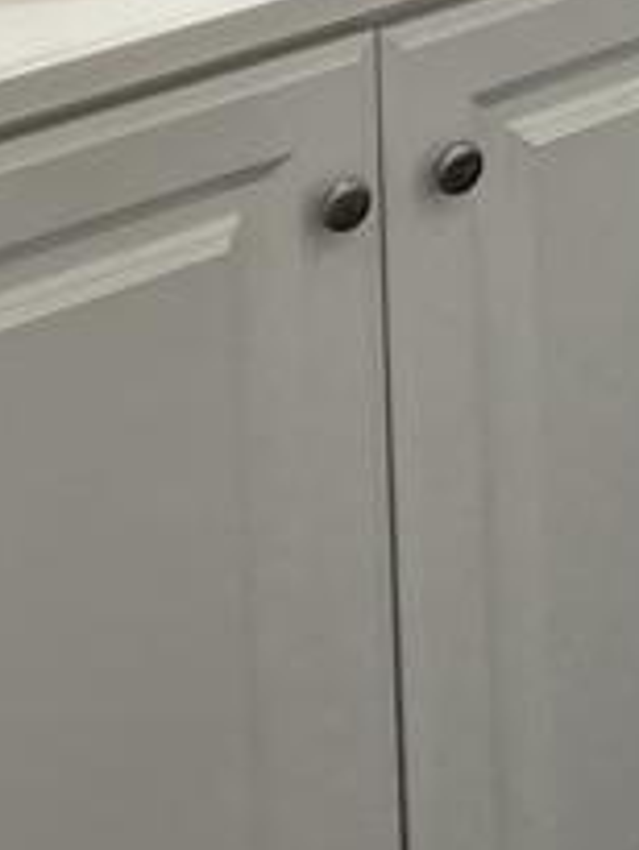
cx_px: 1087
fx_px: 3196
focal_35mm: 130
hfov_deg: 10.8
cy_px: -593
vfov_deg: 13.8
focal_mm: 5.7
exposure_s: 1/178
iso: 40
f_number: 1.5
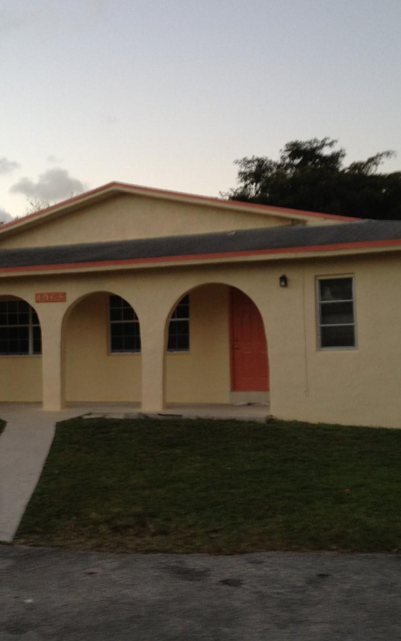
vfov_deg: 40.3
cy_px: 319
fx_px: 874
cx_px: 162
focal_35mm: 50
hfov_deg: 25.8
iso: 64
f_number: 2.4
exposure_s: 1/20
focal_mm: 4.28
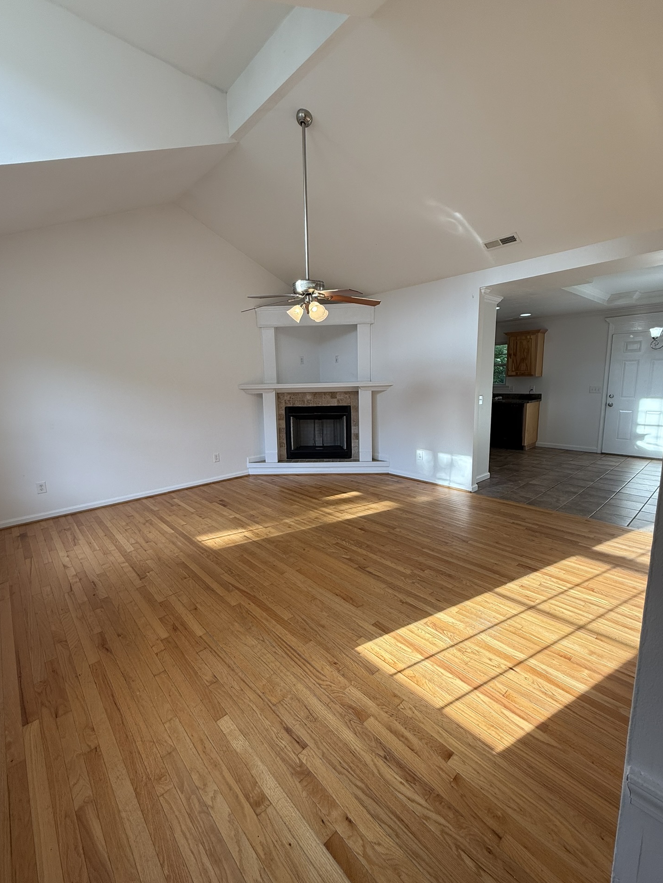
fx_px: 383
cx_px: 322
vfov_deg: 98.2
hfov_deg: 81.7
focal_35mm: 15
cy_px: 440
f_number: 2.2
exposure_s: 1/164
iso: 64
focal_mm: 2.22
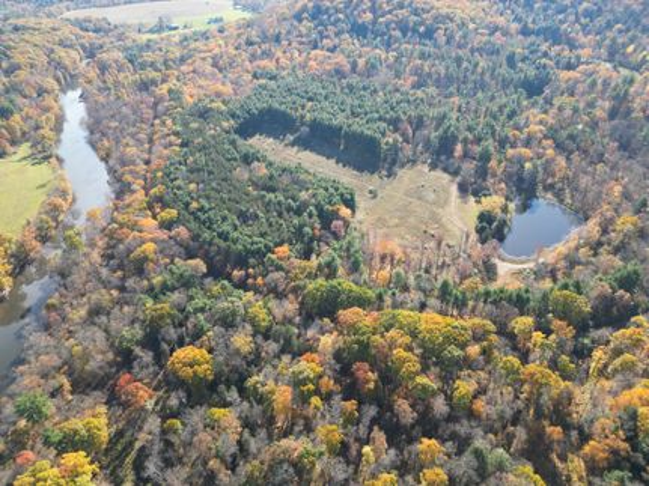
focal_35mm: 24
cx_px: 324
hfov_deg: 71.6
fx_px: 450
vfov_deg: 56.8
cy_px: 243
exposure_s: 1/640
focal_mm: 6.72
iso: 120
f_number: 1.7
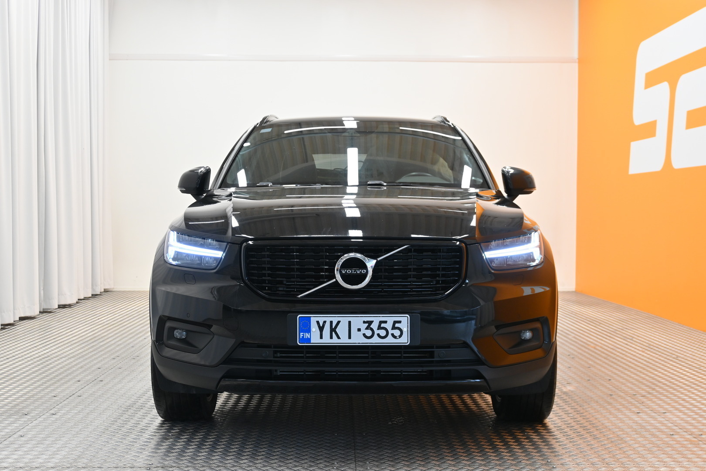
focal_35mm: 49
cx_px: 353
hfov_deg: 40.5
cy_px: 236
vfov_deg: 27.7
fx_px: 956
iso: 560
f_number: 5
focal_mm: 32.5
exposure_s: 1/50
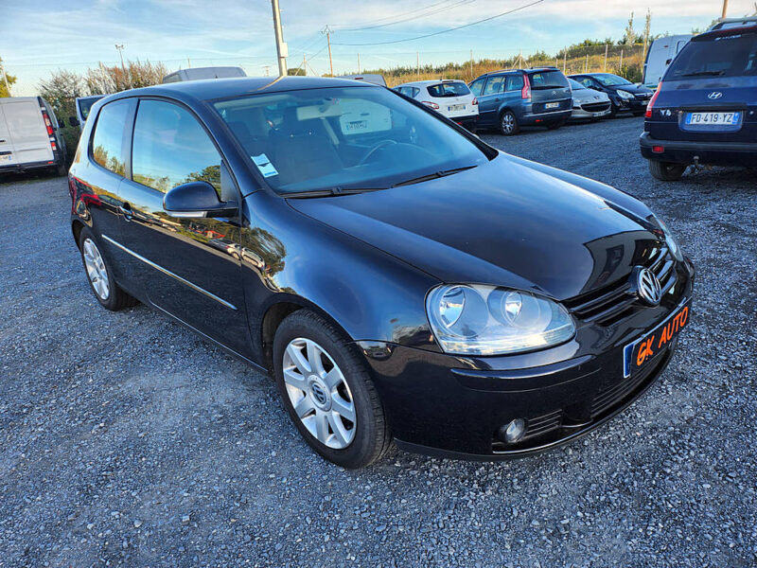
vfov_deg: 56.8
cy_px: 284
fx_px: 525
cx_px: 378
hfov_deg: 71.6
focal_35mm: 24
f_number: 1.8
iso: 50
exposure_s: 1/480
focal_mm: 5
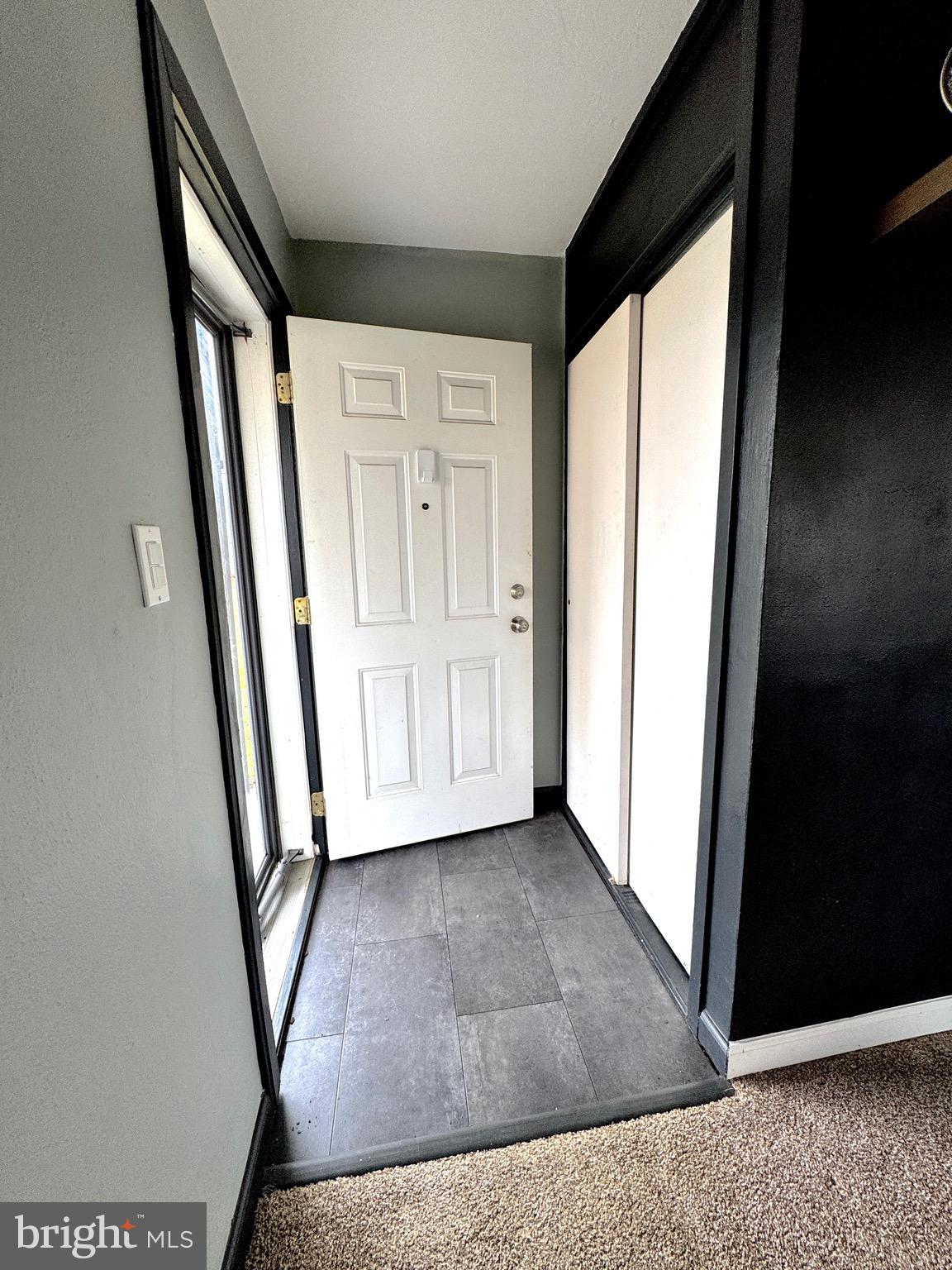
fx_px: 513
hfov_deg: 85.7
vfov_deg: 102.1
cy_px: 635
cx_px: 476
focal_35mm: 14
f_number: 2.2
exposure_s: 1/99
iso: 80
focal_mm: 2.22
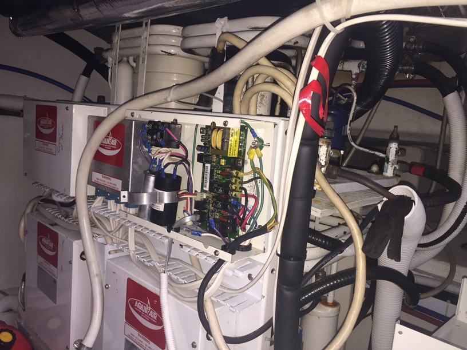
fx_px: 391
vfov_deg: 48.2
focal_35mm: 29
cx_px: 234
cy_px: 175
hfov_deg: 61.7
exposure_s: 1/20
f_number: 2.2
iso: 64
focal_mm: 4.15
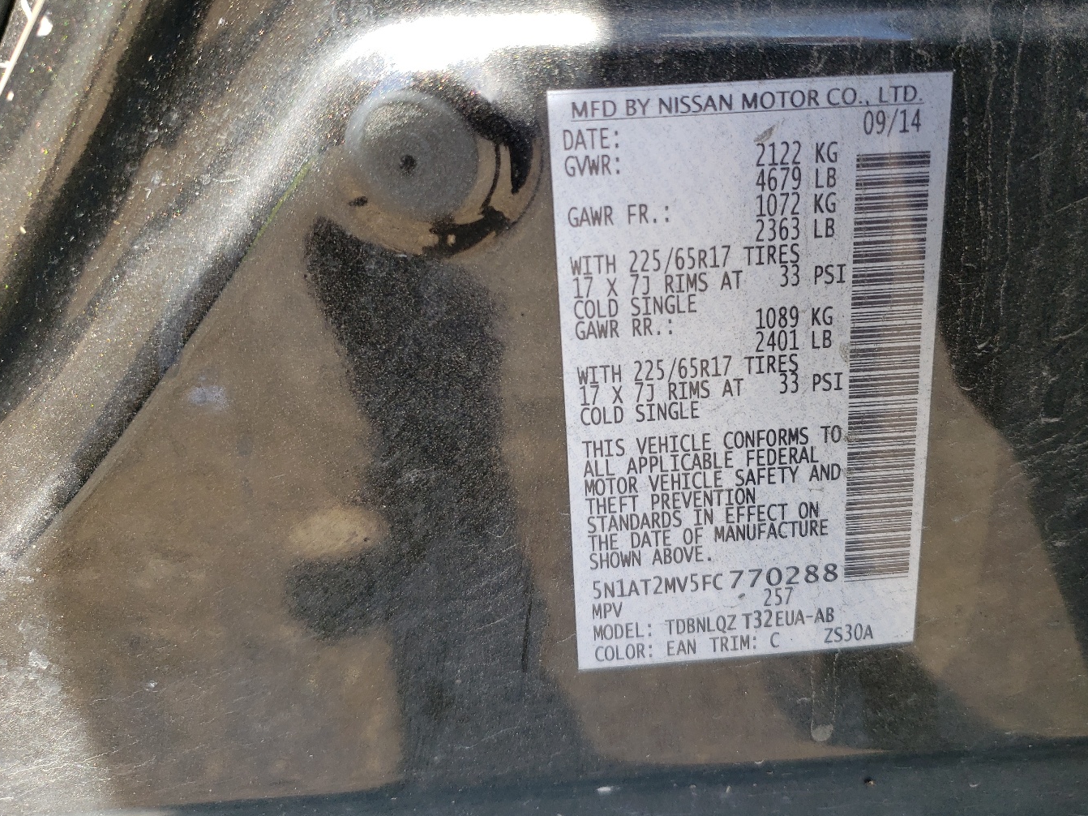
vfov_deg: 45.3
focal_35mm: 31
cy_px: 339
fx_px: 974
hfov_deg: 58.0
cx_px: 638
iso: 50
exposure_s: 1/256
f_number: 1.5
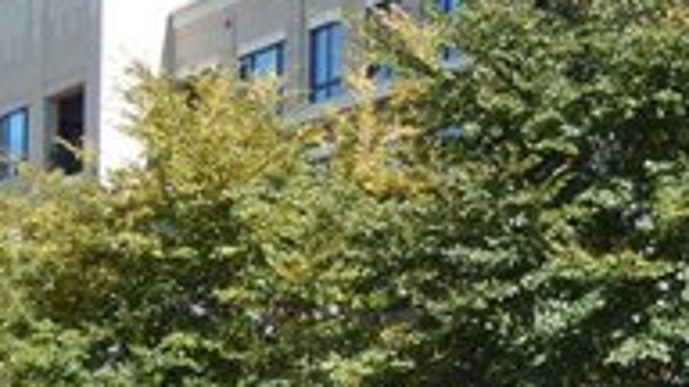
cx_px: 807
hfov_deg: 15.8
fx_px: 2393
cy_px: 494
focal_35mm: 131
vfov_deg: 9.1
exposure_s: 1/500
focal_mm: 6.5
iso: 125
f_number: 4
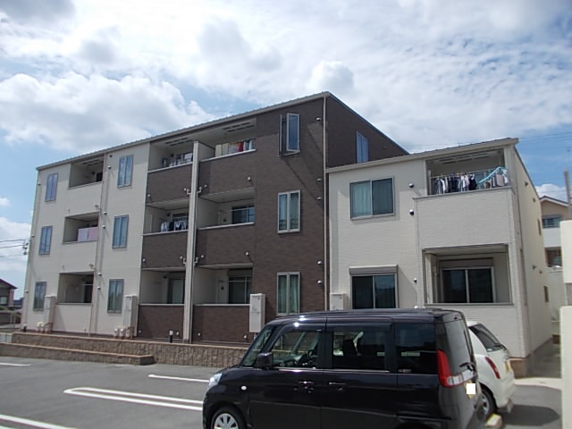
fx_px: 463
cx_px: 286
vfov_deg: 49.7
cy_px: 214
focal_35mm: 28
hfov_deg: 63.4
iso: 80
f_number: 5.4
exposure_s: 1/500
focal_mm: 4
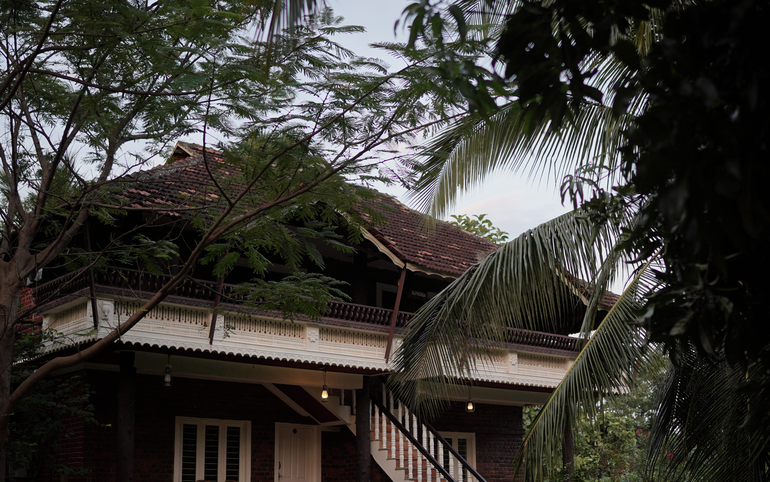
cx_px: 436
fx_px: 1007
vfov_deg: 26.8
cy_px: 287
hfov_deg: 41.7
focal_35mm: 48
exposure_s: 1/640
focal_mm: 35
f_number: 1.6
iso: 160
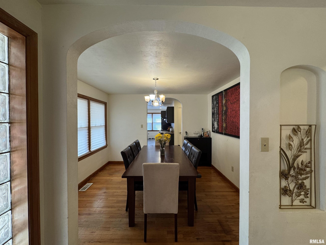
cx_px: 163
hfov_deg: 102.1
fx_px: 132
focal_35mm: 14
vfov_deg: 85.7
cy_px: 122
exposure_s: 1/120
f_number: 2.2
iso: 160
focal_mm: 2.22
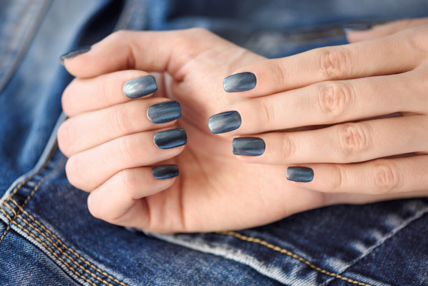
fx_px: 1248
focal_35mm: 105
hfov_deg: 19.5
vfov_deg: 13.0
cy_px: 143
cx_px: 214
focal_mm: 105
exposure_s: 1/320
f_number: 3.5
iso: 200
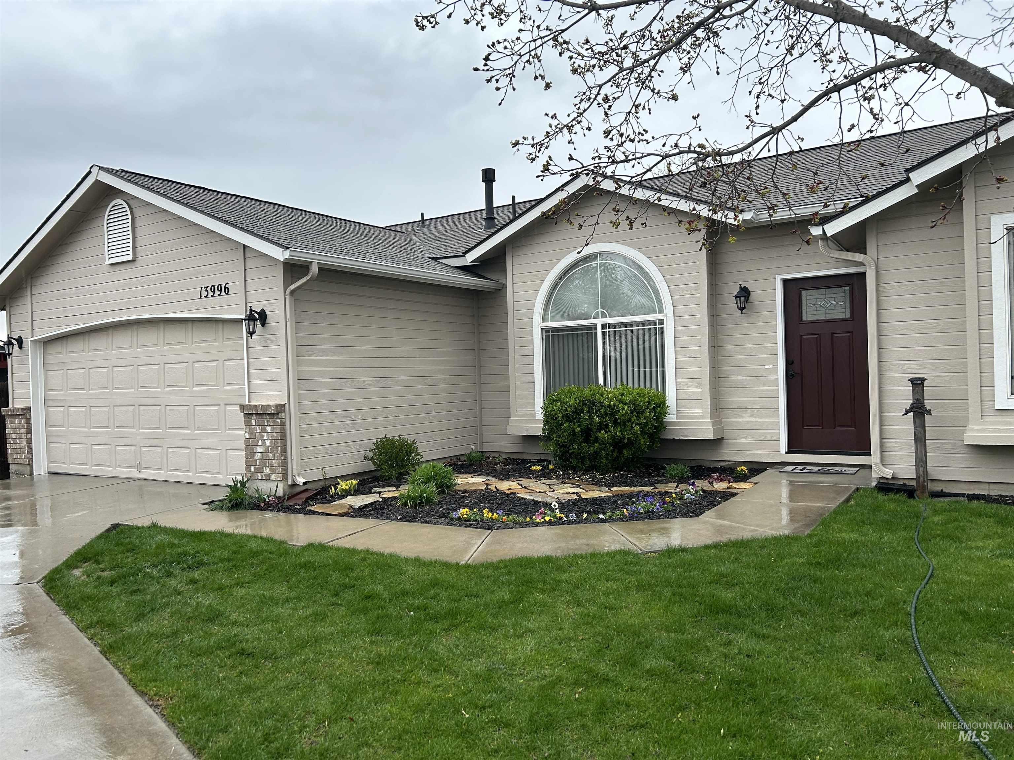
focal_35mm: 26
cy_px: 380
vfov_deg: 53.1
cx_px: 507
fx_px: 762
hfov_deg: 67.3
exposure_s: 1/121
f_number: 1.5
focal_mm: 5.7
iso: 80
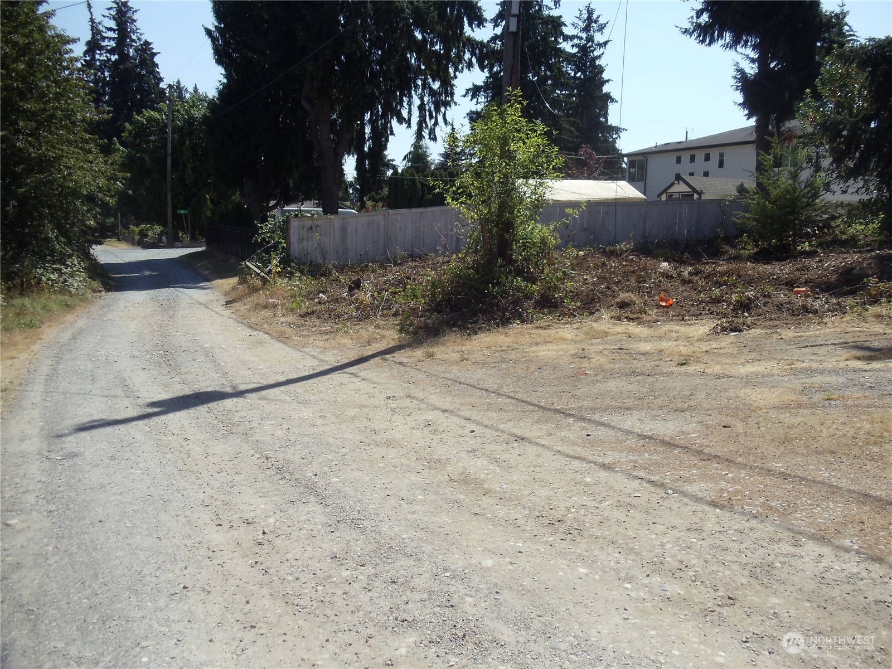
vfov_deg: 32.9
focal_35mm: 44
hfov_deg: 42.9
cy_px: 334
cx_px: 446
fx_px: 1134
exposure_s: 1/250
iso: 100
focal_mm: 6
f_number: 7.1
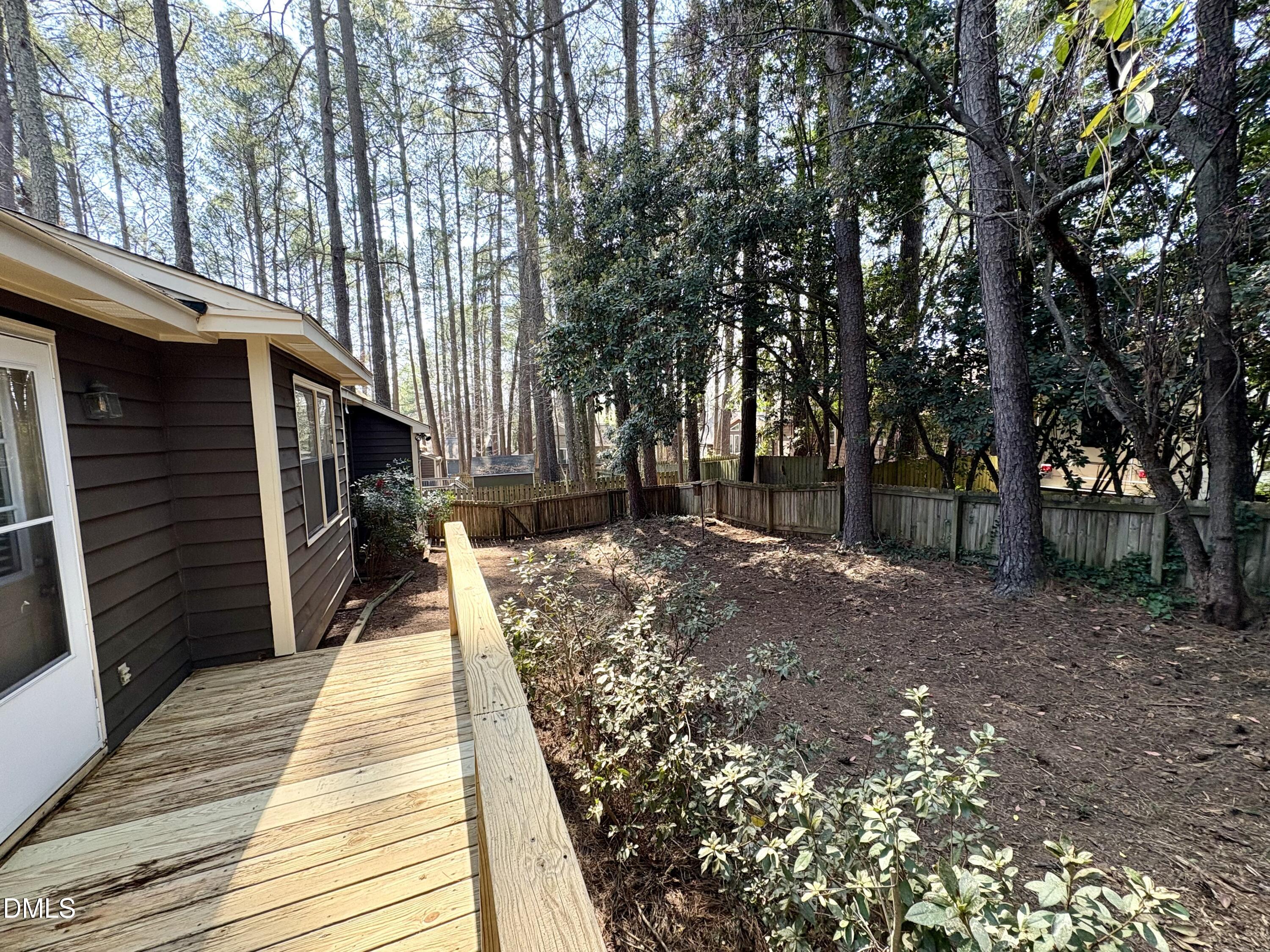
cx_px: 635
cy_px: 476
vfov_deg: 85.7
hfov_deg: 102.1
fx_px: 514
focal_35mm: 14
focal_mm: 2.22
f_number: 2.2
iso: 80
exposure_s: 1/133
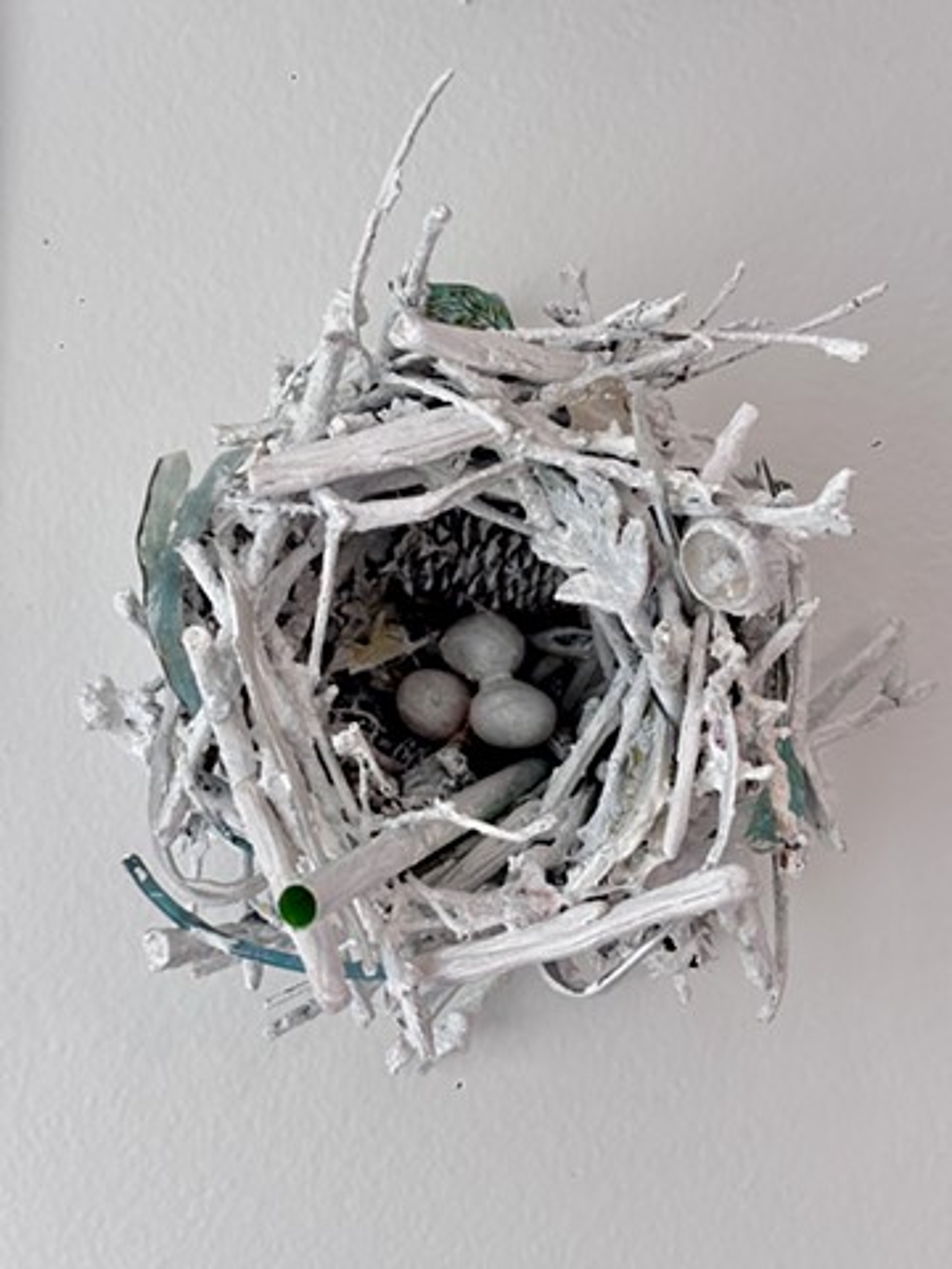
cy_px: 634
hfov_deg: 28.0
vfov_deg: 36.8
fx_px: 1907
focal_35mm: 52
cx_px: 476
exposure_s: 1/40
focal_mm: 6
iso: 100
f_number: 1.6
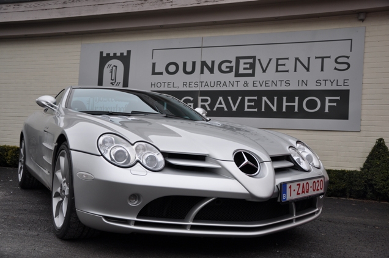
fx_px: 421
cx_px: 194
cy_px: 129
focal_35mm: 39
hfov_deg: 49.6
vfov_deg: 34.1
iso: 200
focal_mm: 26
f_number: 4
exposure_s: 1/320
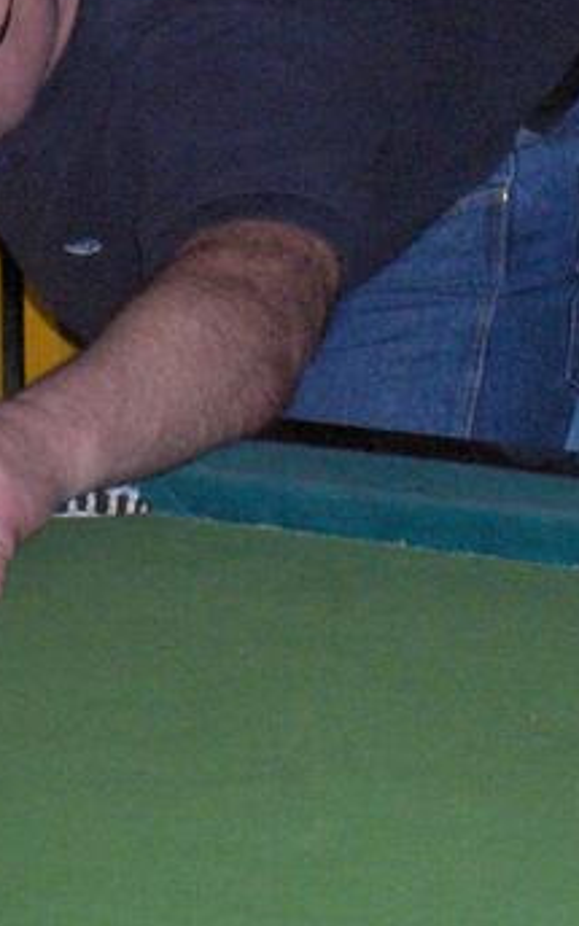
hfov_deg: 5.7
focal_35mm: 231
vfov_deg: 9.1
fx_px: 5832
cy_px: 258
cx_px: 24
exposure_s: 1/125
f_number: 4.9
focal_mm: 24
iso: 200
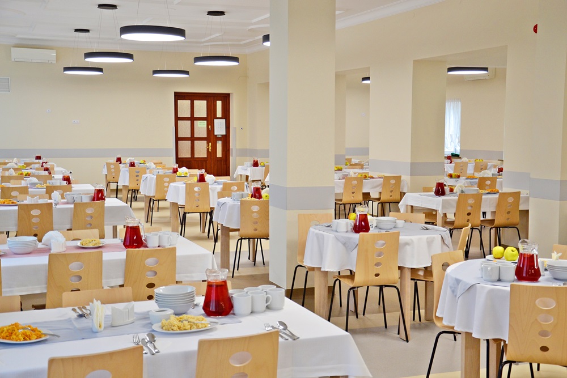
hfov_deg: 41.1
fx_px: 756
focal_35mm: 48
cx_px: 284
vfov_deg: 28.1
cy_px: 189
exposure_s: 1/50
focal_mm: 32
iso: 400
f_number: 4.2
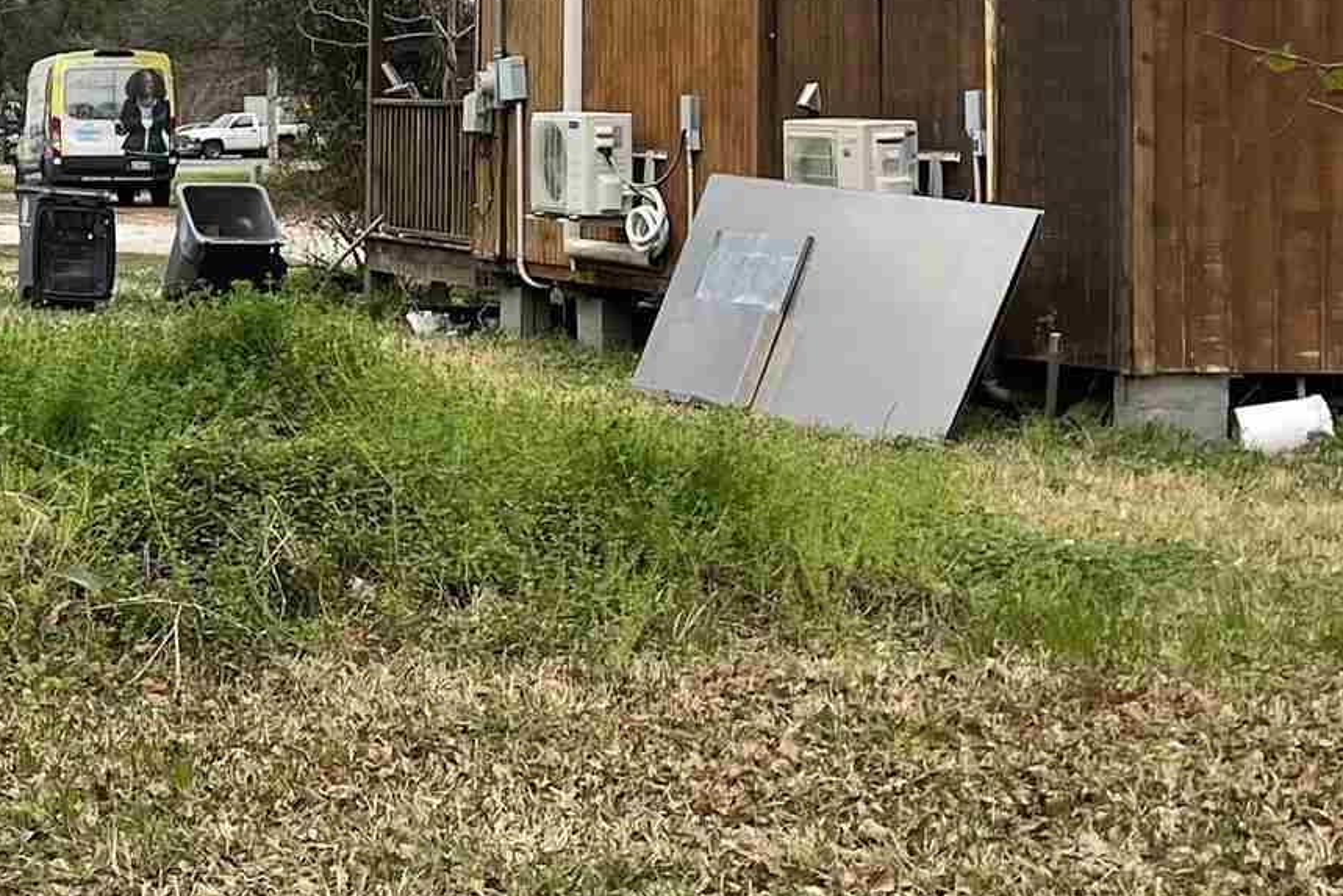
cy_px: 114
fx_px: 3470
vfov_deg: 14.6
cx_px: -532
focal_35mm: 93
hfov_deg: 19.7
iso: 32
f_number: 1.6
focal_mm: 5.1
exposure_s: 1/596
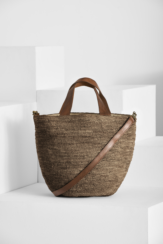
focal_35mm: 135
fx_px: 917
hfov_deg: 10.2
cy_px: 122
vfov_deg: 15.2
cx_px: 82
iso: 100
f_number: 9
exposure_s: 1/160
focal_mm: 135
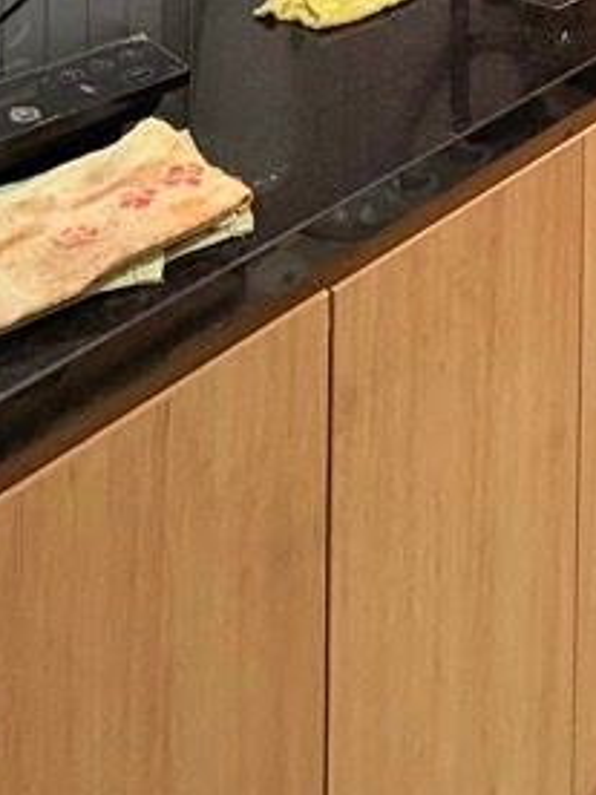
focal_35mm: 52
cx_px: 518
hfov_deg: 27.2
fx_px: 1194
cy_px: -418
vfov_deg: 26.2
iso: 320
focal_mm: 2.22
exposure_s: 1/100
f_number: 2.2
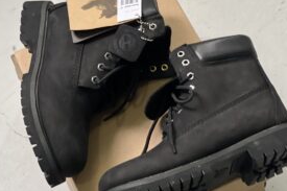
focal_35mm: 126
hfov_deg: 16.3
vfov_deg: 10.9
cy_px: 119
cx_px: 142
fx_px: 1004
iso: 320
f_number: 2.8
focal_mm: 9
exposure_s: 1/40
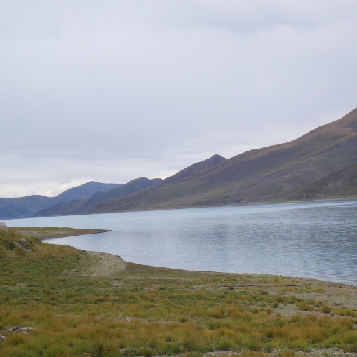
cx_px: 257
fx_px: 1248
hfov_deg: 16.2
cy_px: 204
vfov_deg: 16.3
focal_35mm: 107
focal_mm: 13.7
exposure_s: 1/160
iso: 50
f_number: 4.8
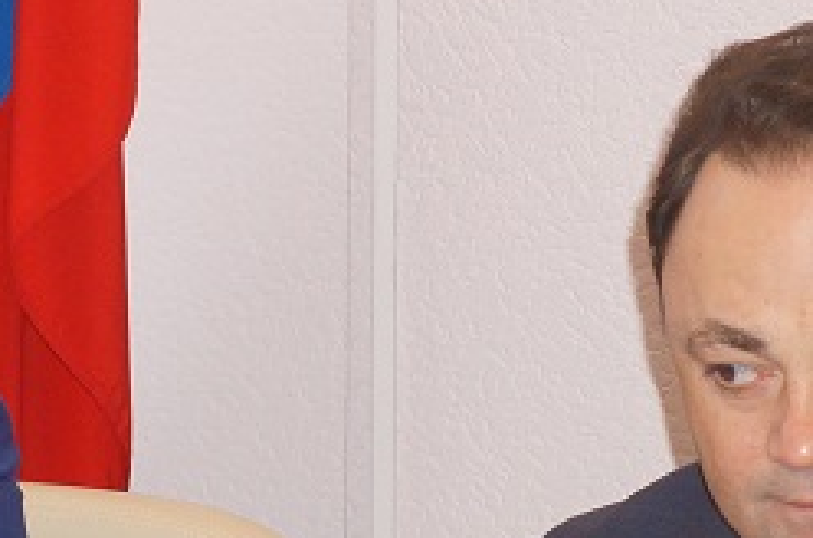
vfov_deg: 4.0
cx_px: 256
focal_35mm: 341
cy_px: 463
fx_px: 7683
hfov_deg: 6.1
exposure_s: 1/160
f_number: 5.6
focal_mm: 55
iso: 1250
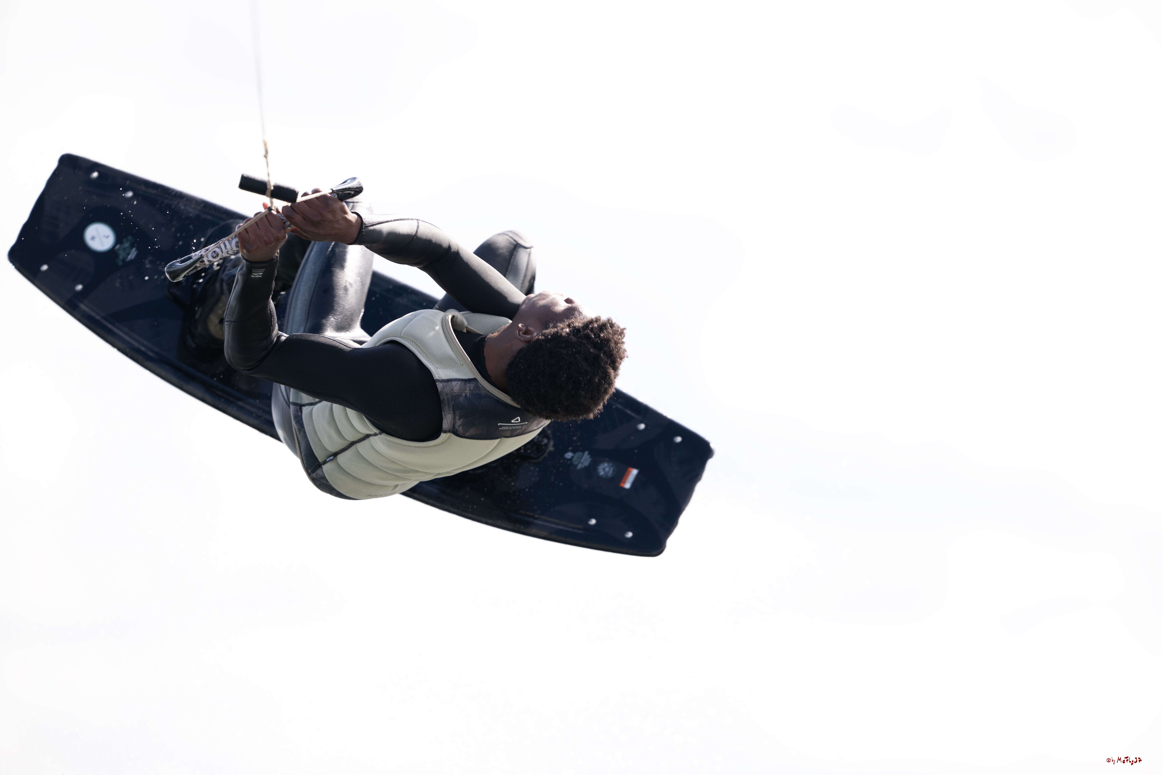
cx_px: 581
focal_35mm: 400
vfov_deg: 3.4
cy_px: 388
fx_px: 12910
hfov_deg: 5.2
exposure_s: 1/1600
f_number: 4
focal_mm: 400
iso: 320
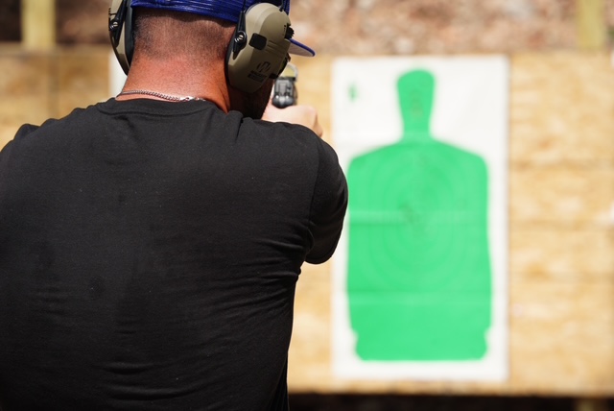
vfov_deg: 6.9
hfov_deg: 10.3
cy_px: 206
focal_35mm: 200
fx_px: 3414
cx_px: 307
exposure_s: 1/1600
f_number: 7.1
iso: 800
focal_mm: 200
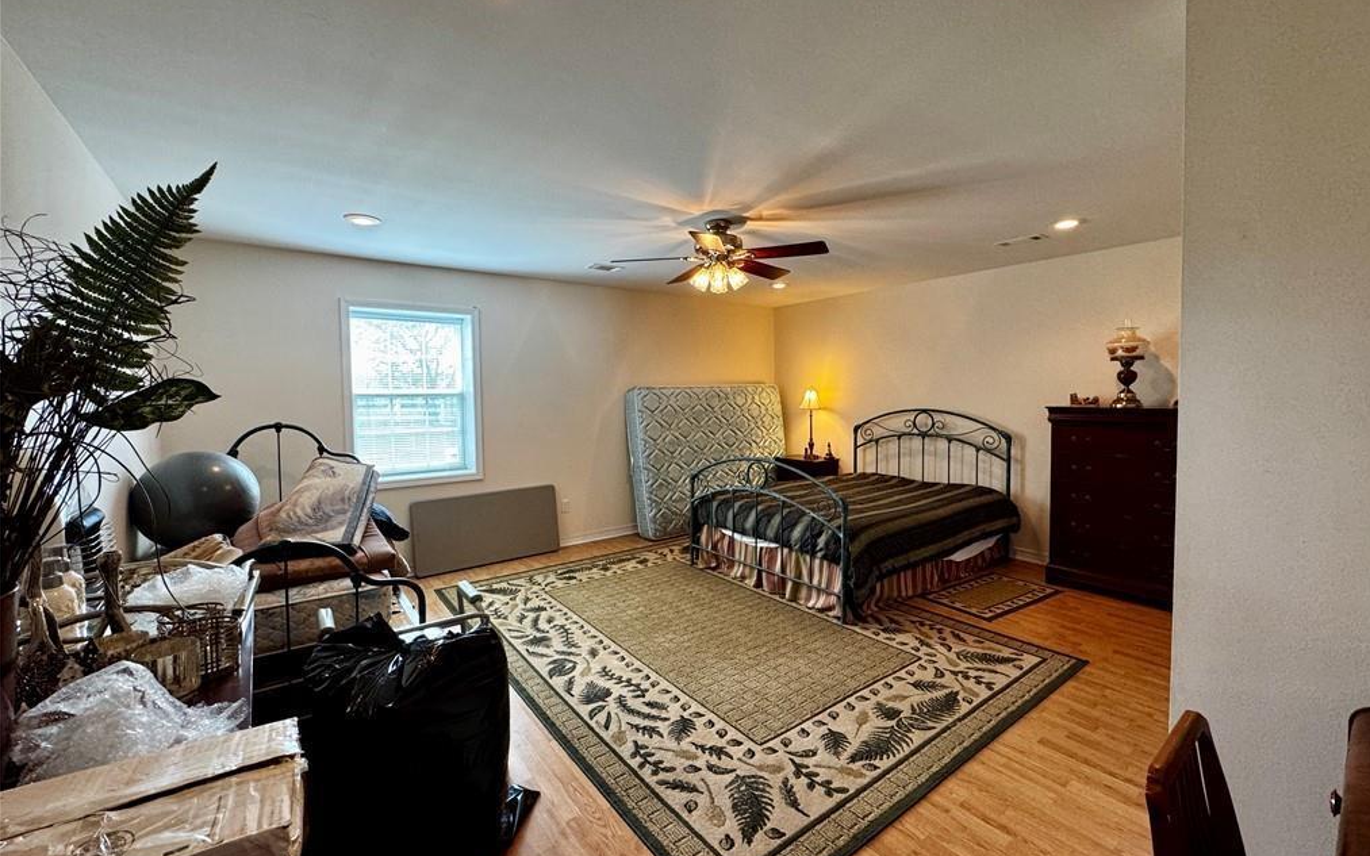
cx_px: 691
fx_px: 560
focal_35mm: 15
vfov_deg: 74.8
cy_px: 417
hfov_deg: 101.5
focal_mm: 2.22
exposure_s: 1/120
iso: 200
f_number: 2.2
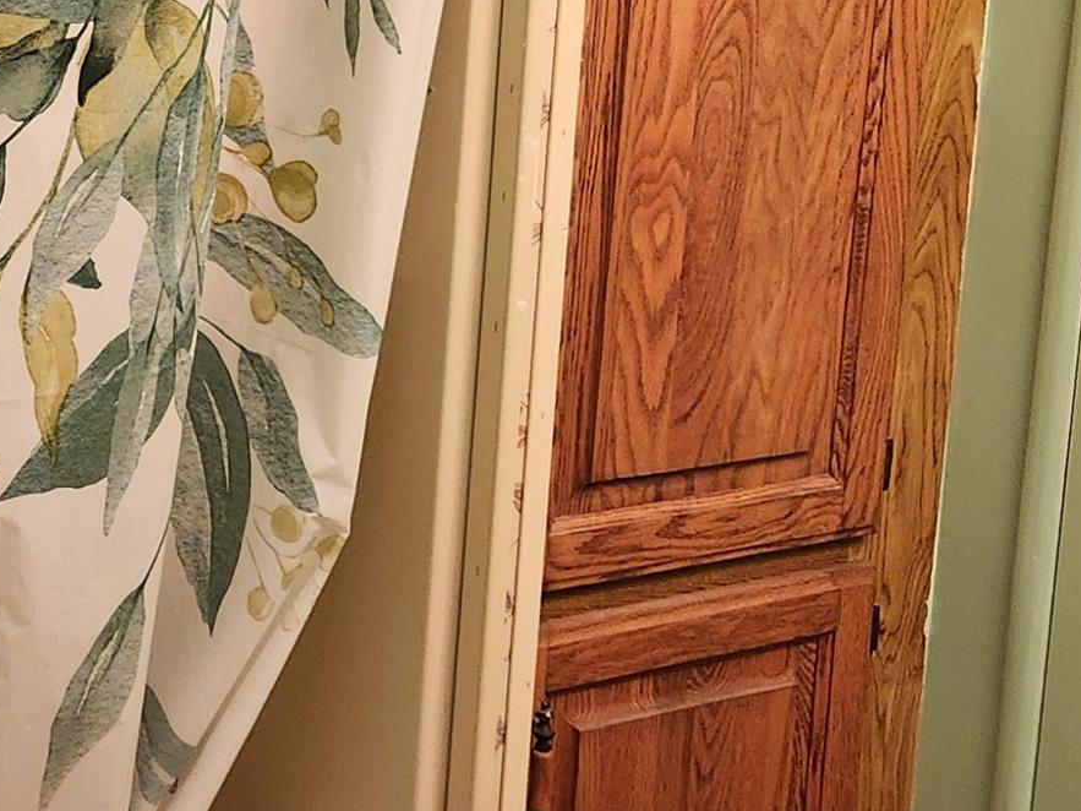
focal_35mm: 80
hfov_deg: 23.7
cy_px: -81
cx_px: 80
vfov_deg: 17.8
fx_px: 2498
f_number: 1.8
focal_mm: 5.4
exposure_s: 1/120
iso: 500
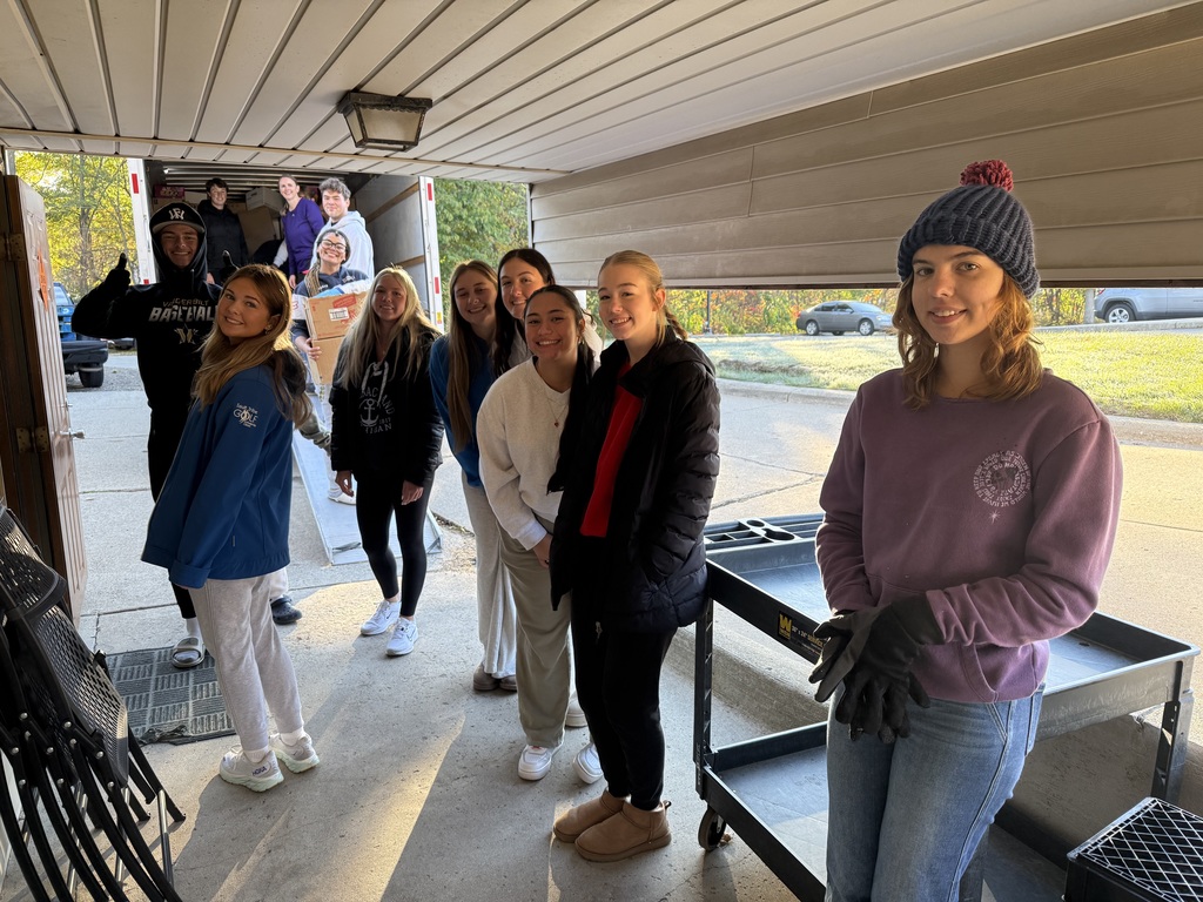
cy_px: 451
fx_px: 834
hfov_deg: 71.6
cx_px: 602
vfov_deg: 56.8
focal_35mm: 24
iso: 200
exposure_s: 1/243
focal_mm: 6.76
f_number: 1.78
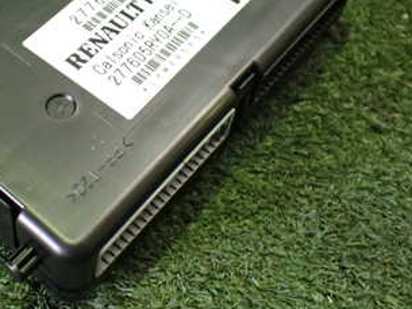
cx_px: 74
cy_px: 54
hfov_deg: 31.7
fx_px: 702
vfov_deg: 24.4
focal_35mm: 59
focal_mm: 5.4
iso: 800
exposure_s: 1/40
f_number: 2.3
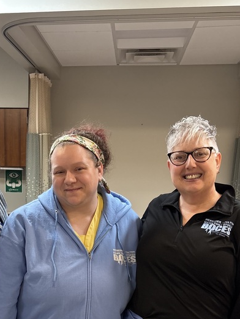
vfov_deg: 36.2
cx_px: 60
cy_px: 257
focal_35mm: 51
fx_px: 471
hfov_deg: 28.2
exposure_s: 1/60
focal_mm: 5.96
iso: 160
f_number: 1.6
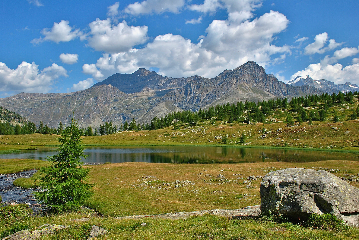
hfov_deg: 55.0
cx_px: 180
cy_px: 120
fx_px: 344
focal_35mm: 34
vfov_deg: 38.5
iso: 200
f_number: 16
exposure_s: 1/125
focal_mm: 23
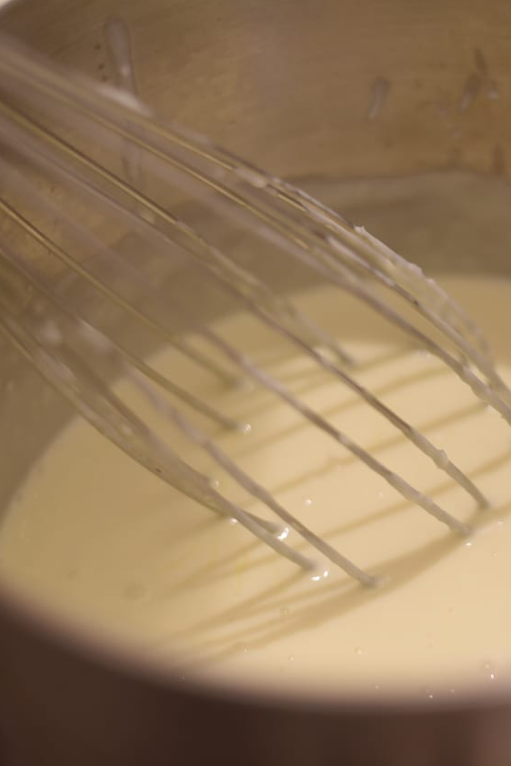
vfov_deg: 26.6
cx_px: 469
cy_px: 380
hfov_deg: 17.7
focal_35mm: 76
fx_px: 1617
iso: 800
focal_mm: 50
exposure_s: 1/60
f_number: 2.2
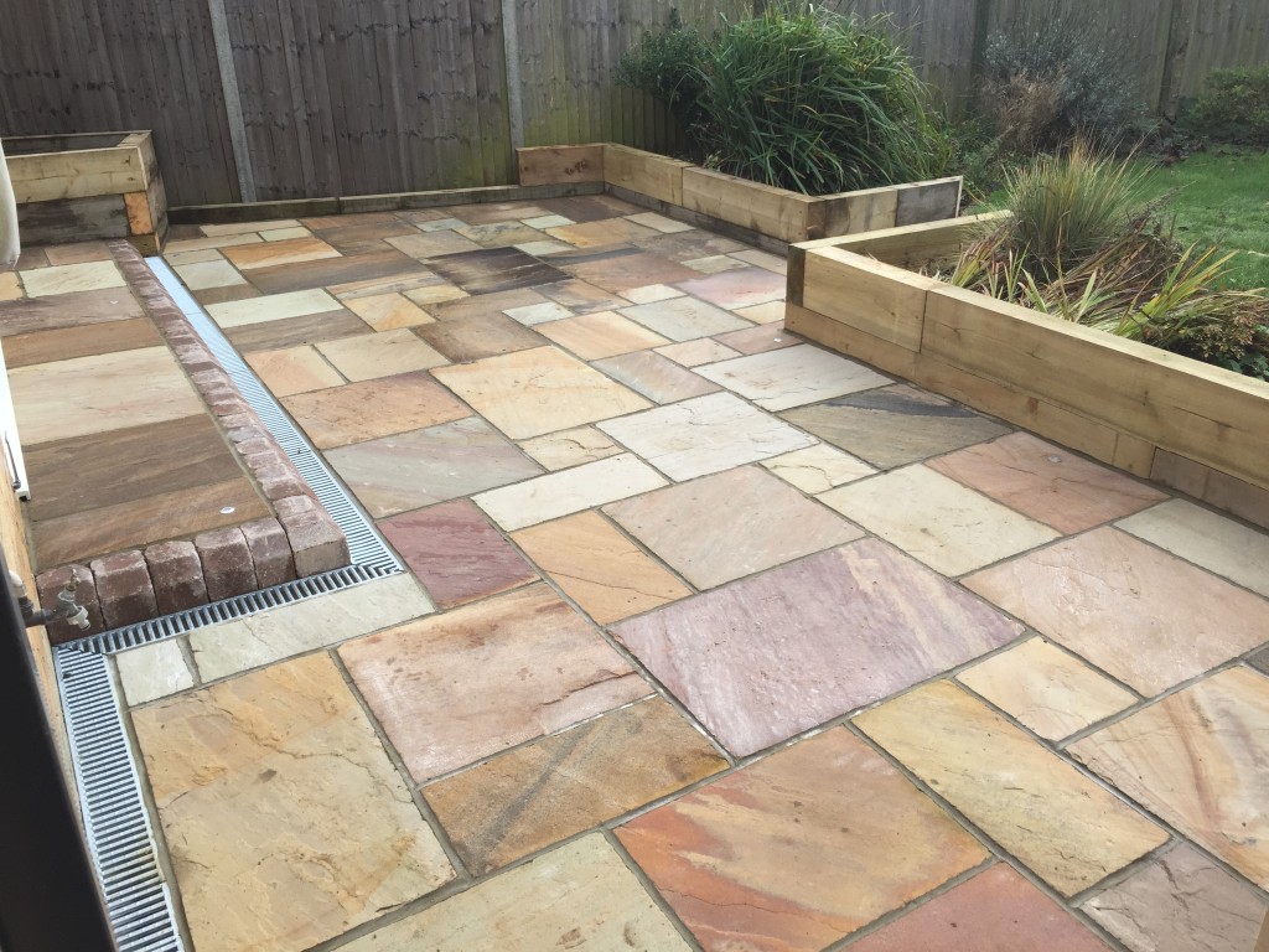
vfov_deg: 48.2
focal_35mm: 29
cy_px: 476
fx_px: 1063
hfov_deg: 61.7
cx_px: 634
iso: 32
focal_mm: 4.15
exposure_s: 1/231
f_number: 2.2
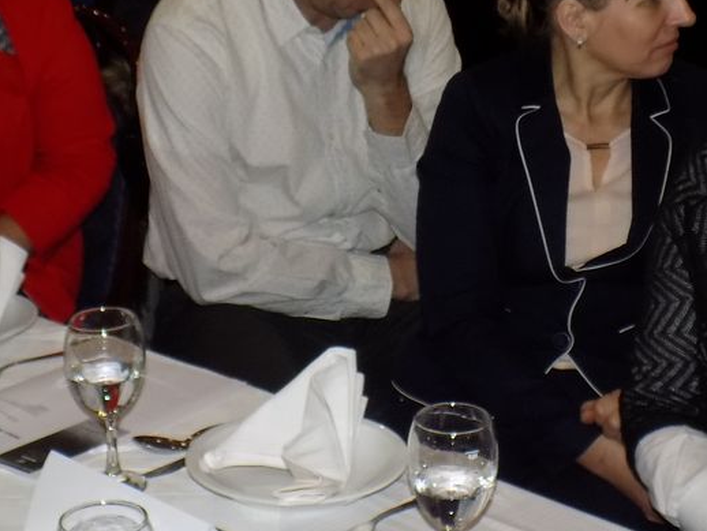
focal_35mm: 81
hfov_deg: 24.1
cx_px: 434
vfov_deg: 18.2
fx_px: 1655
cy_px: 225
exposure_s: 1/30
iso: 200
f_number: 3.6
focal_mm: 7.3
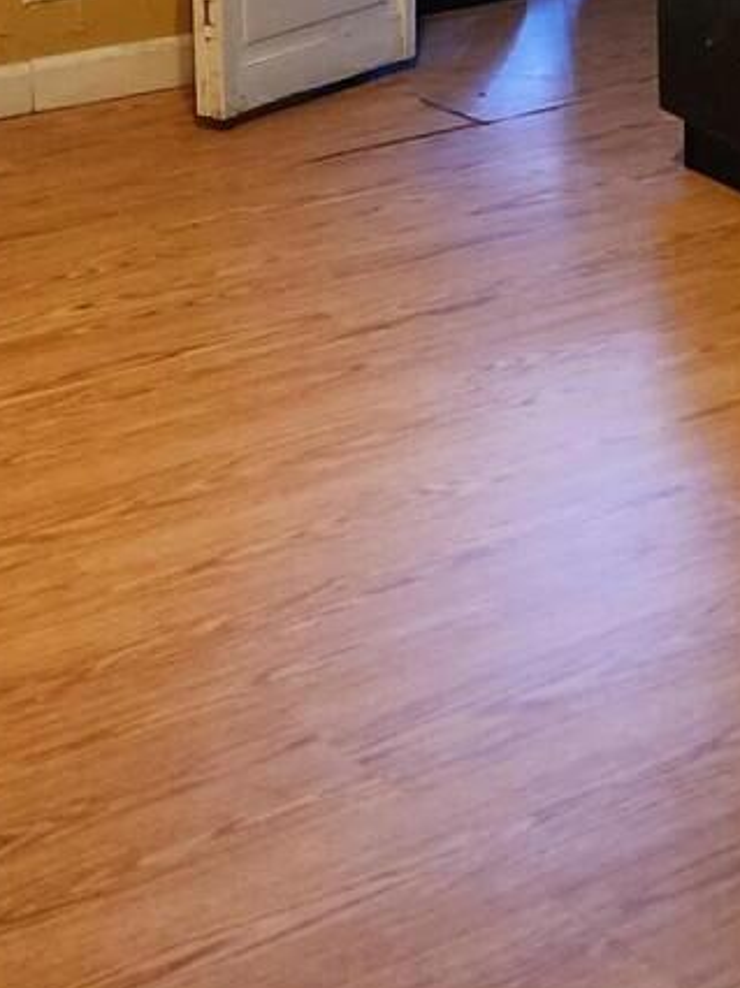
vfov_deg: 17.7
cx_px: 782
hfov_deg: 13.5
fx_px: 3081
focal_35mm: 108
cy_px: -37
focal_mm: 6.4
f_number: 1.8
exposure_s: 1/40
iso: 640
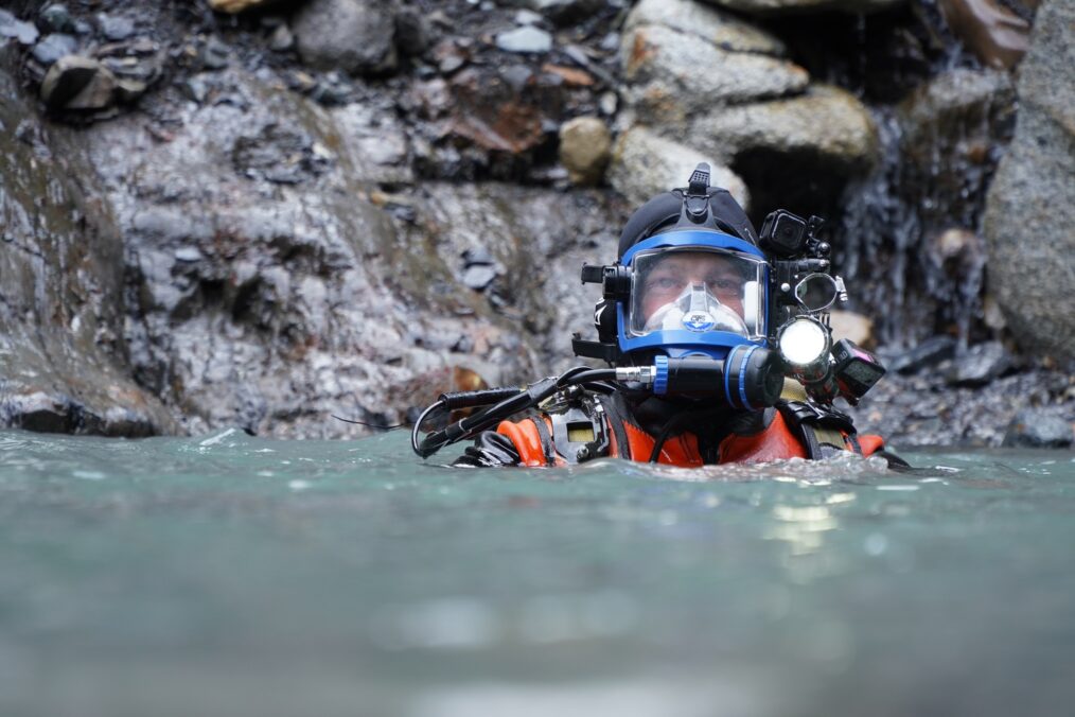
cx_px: 538
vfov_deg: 8.7
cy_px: 358
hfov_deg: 13.1
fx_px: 4688
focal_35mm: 157
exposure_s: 1/125
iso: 250
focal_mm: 105
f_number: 4.5
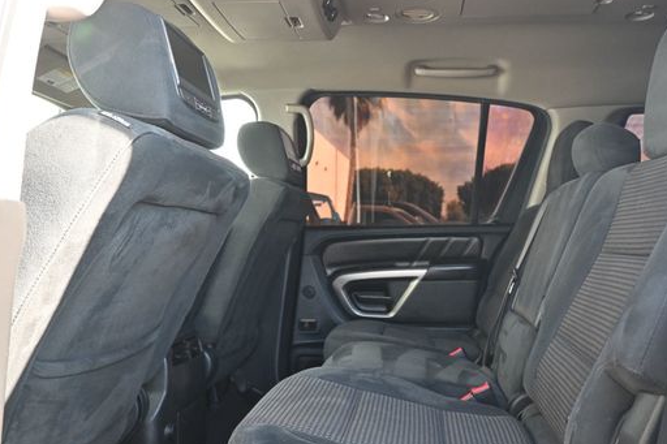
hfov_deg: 61.7
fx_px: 556
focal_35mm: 30
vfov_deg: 43.3
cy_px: 271
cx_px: 383
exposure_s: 1/125
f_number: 3.5
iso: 560
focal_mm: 16
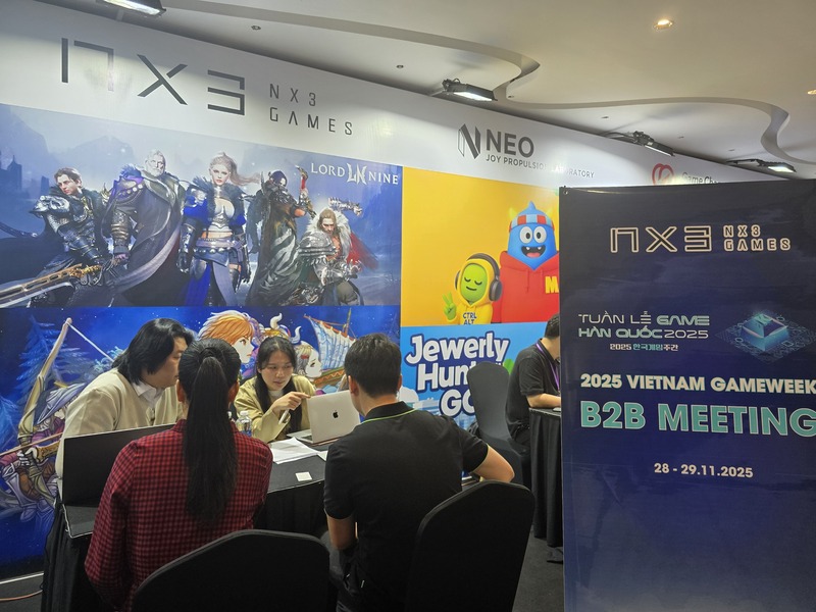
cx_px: 408
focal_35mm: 23
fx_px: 542
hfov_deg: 73.9
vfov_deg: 58.9
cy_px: 306
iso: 160
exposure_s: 1/180
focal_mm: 6.3
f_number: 1.7
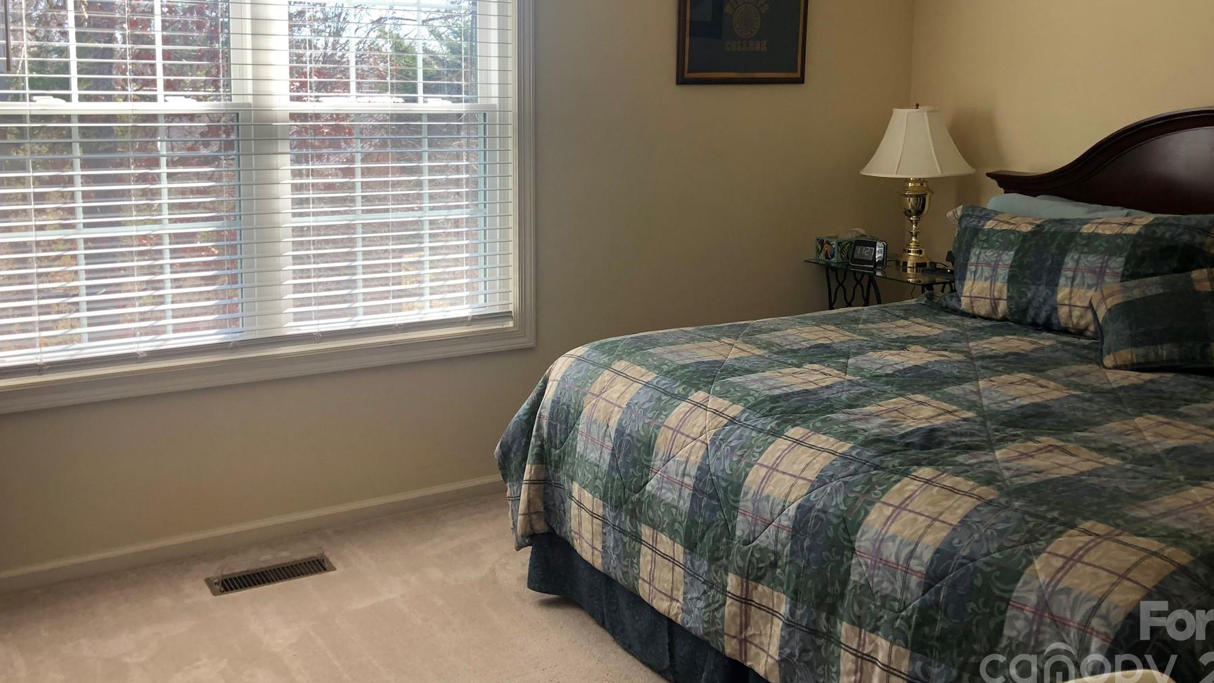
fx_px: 1127
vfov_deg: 33.3
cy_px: 206
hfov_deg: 56.5
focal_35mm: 35
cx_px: 668
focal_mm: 3.99
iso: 50
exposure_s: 1/120
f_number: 1.8
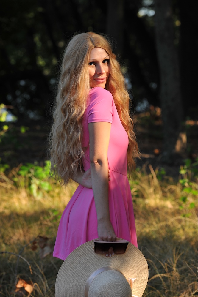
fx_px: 1653
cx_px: 99
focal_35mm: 200
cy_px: 148
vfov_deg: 10.3
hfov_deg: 6.9
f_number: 9
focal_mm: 200
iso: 640
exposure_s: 1/320
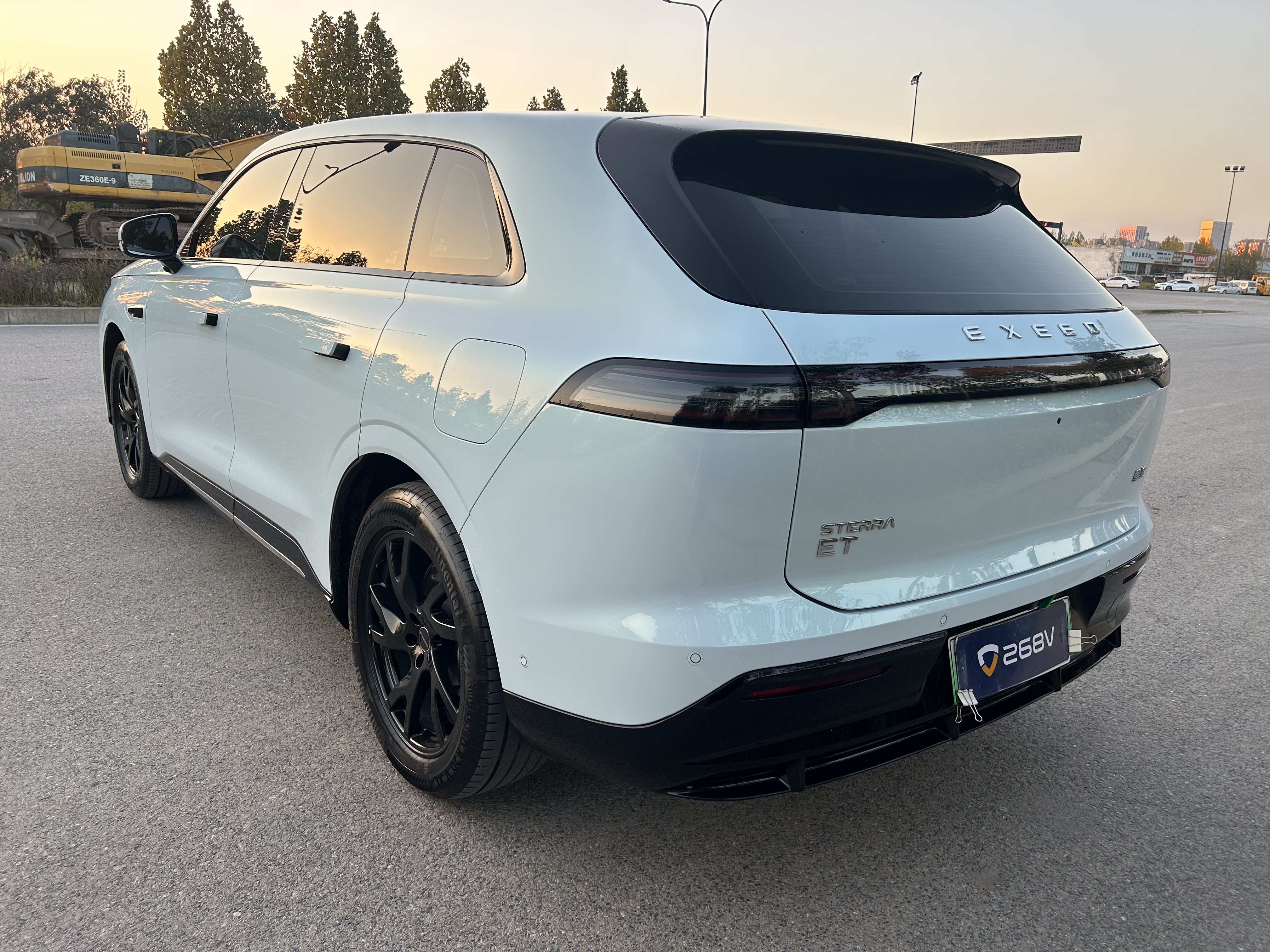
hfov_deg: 67.3
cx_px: 635
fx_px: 954
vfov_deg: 53.1
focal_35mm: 26
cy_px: 476
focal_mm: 5.7
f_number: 1.5
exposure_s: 1/133
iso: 32
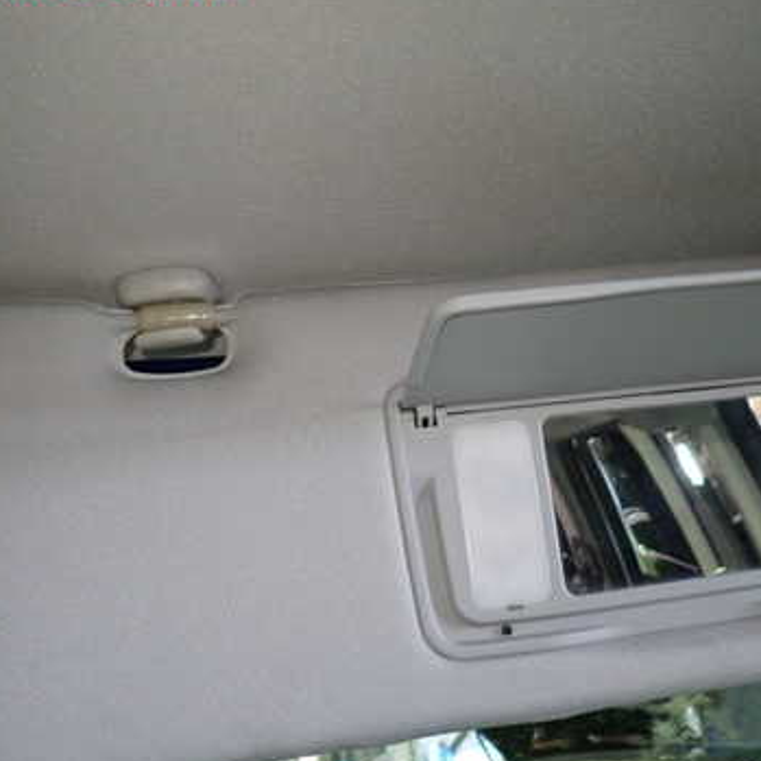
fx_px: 945
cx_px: 491
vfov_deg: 43.7
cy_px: 445
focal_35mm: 38
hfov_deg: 43.4
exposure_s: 1/30
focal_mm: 4.5
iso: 250
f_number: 2
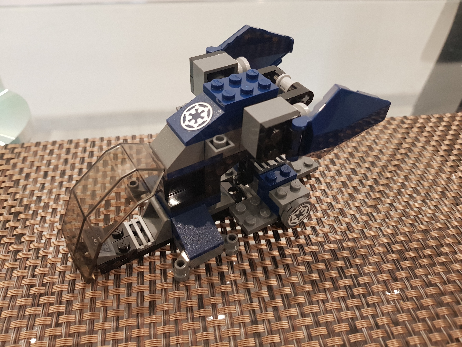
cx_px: 231
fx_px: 347
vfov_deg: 53.1
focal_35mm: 26
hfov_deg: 67.3
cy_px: 174
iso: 200
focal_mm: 4.2
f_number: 1.7
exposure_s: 1/14
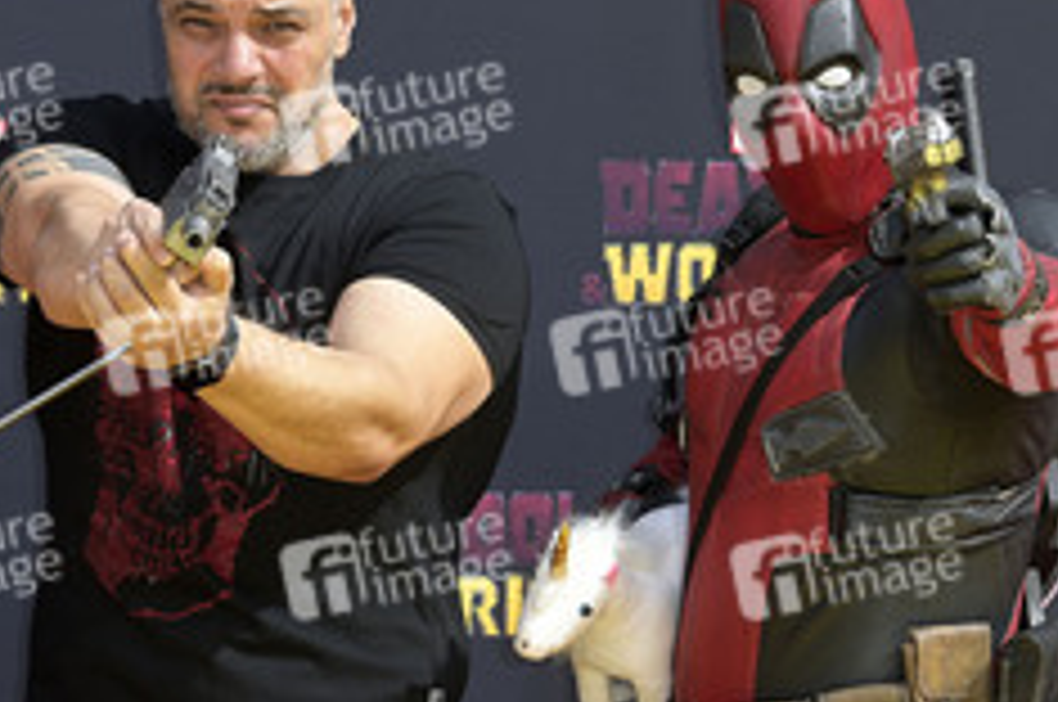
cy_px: 454
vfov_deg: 5.3
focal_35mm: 259
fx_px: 7601
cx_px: 277
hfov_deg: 8.0
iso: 250
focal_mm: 135
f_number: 10
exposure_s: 1/250
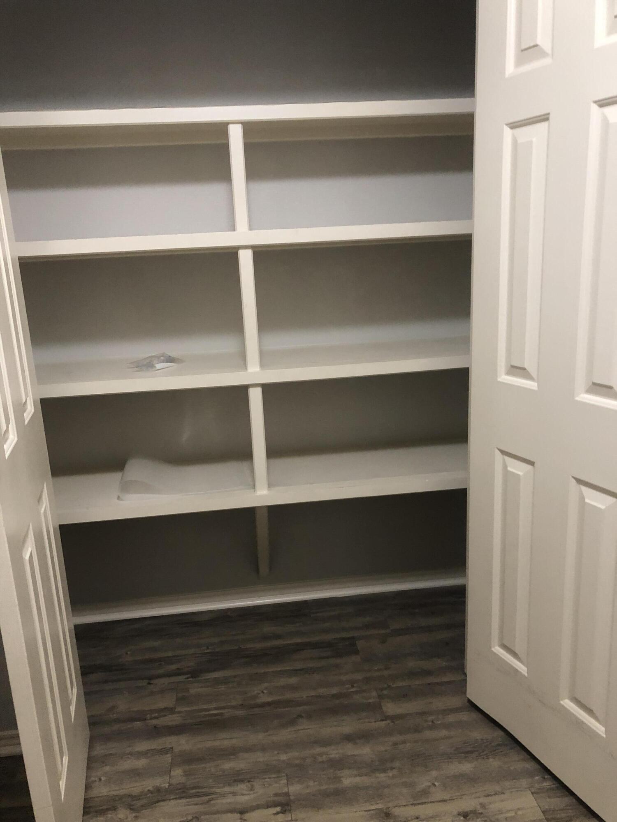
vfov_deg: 63.4
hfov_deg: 49.7
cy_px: 411
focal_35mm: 28
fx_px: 665
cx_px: 308
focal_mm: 3.99
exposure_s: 1/15
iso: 80
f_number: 1.8
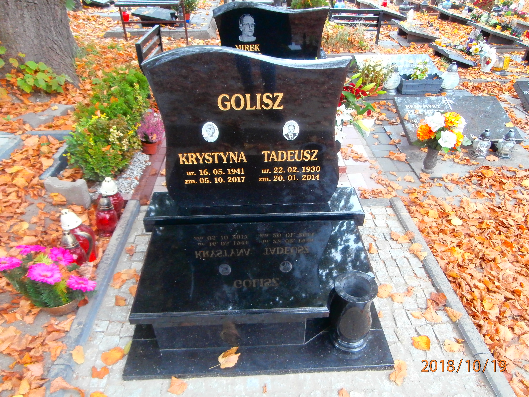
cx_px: 263
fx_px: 382
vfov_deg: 54.9
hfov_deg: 69.4
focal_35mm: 25
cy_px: 202
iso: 200
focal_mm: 4.2
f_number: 3
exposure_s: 1/50
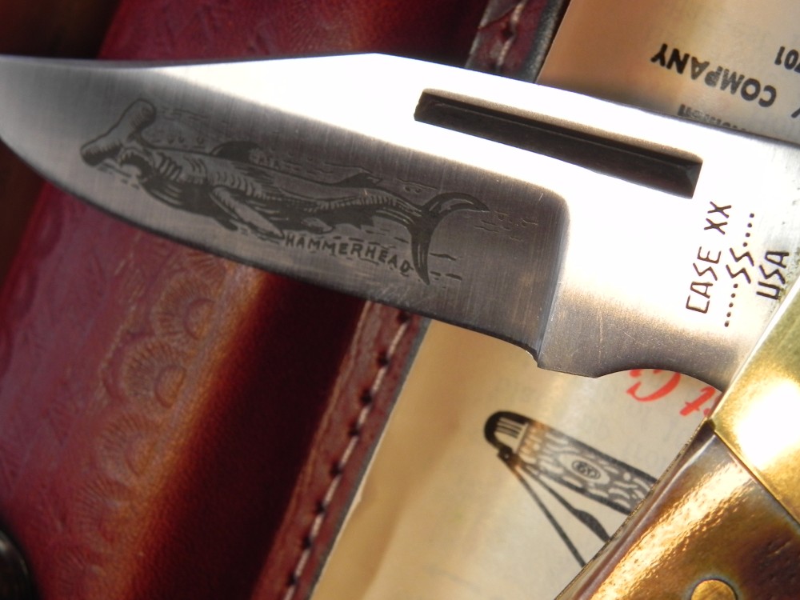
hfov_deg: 33.2
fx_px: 1340
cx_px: 400
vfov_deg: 25.2
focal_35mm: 58
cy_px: 300
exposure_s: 1/122
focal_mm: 10.3
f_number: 4.5
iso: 160
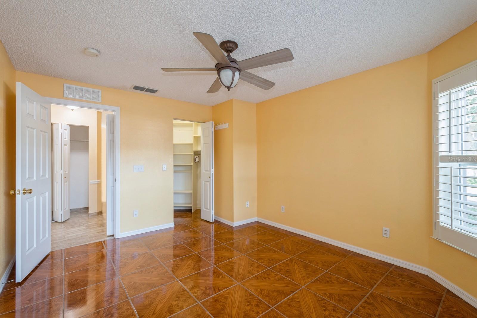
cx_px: 238
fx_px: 199
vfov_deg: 77.3
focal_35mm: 15
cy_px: 159
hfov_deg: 100.4
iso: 200
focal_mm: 10
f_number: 8
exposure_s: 1/5
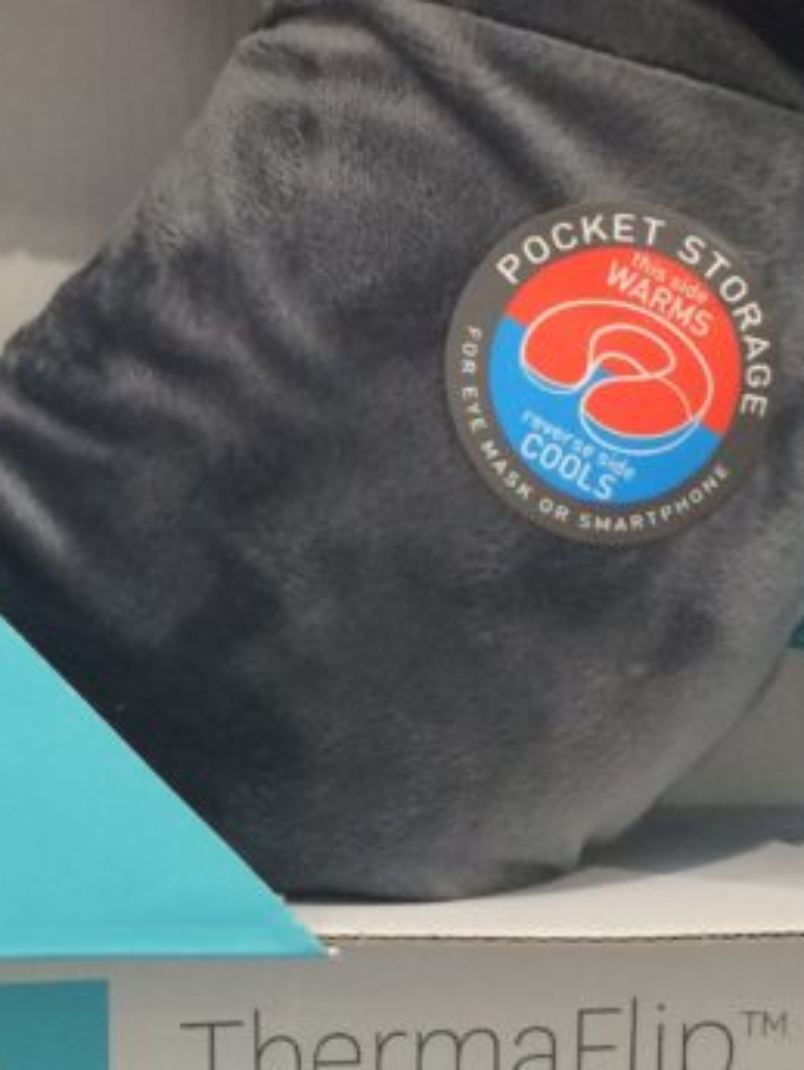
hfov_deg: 16.7
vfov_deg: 22.0
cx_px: -43
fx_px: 2662
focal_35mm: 86
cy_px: 28
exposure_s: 1/30
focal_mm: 4.15
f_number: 2.2
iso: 80
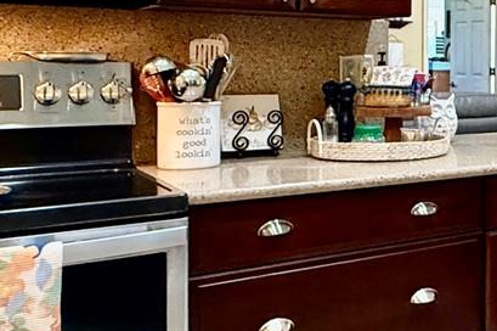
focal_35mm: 57
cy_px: 82
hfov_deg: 28.8
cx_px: 642
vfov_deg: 23.5
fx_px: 786
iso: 800
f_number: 2.2
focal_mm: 2.22
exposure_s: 1/60
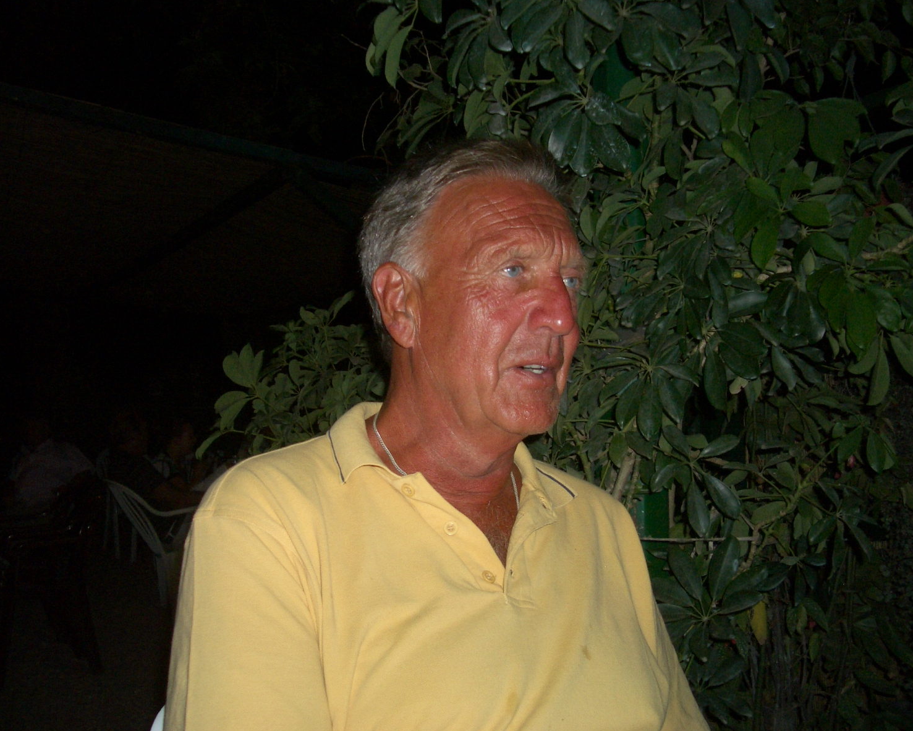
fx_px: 1000
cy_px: 368
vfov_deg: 40.1
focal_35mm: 37
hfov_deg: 49.1
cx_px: 480
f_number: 2.6
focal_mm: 5.8
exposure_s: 1/60
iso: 100
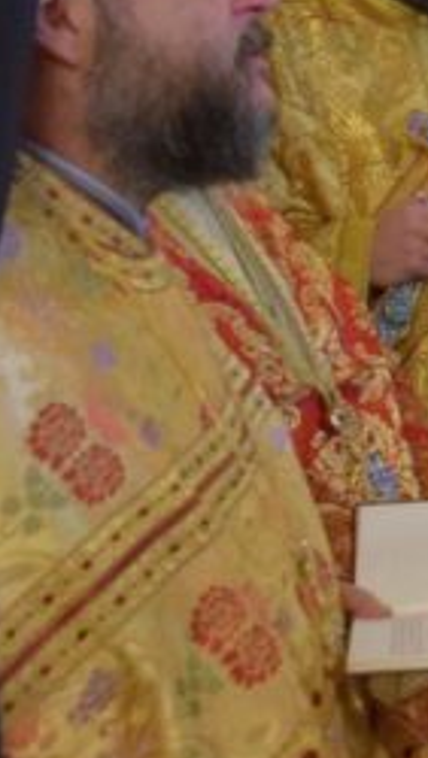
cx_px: 1157
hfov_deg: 9.0
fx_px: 2336
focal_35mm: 116
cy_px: 470
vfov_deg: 18.4
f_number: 4
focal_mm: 18
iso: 720
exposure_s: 1/60
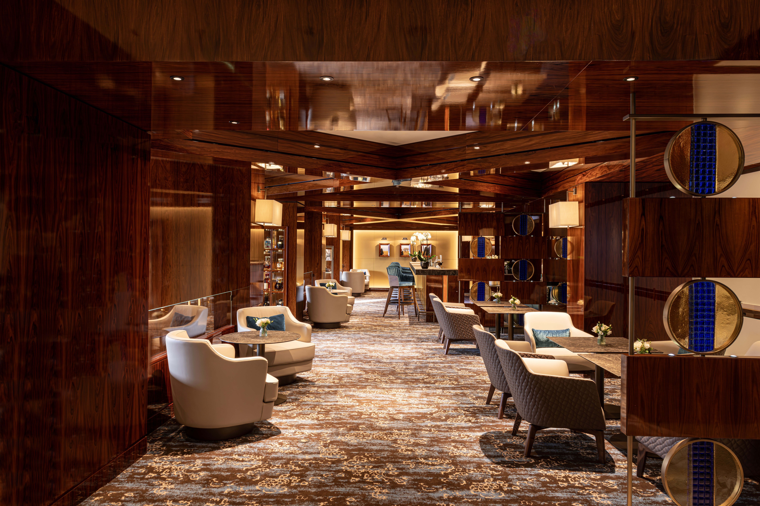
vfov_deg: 53.1
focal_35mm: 24
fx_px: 507
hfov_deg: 73.7
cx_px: 380
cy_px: 253
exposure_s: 1/3
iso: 200
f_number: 8
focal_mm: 24
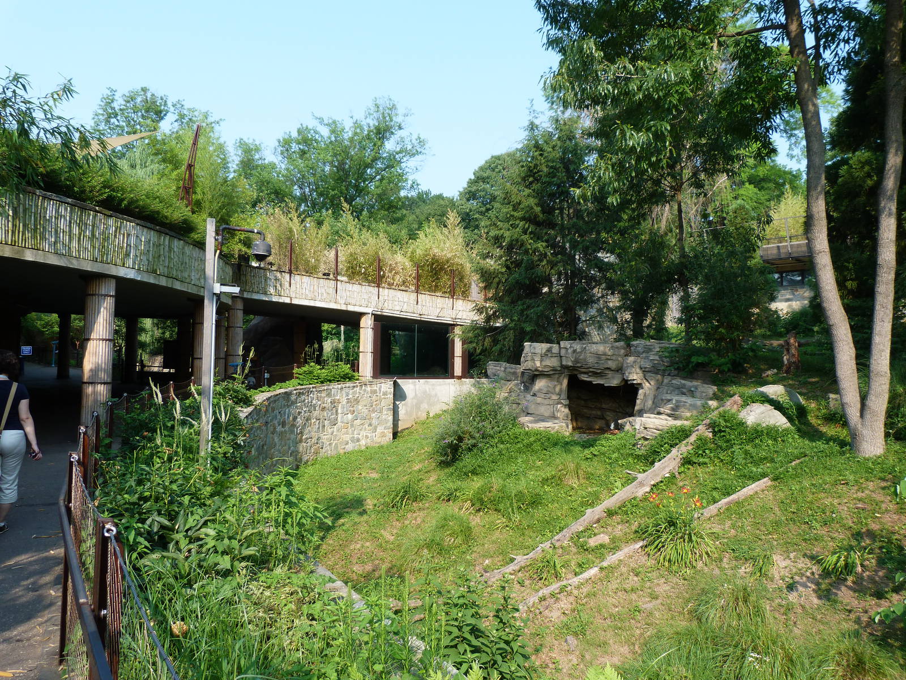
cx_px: 453
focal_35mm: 25
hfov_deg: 69.4
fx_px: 654
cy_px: 340
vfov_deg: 54.9
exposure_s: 1/200
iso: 80
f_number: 4
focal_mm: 4.5
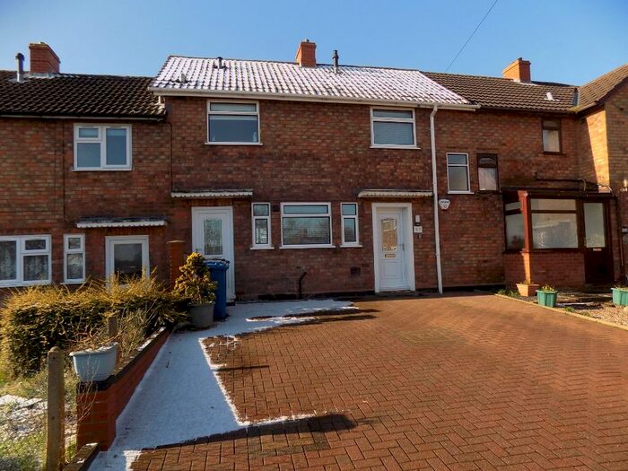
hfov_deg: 73.9
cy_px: 236
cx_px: 314
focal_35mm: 23
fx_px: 417
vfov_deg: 58.9
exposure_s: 1/500
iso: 80
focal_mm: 4
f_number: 3.1
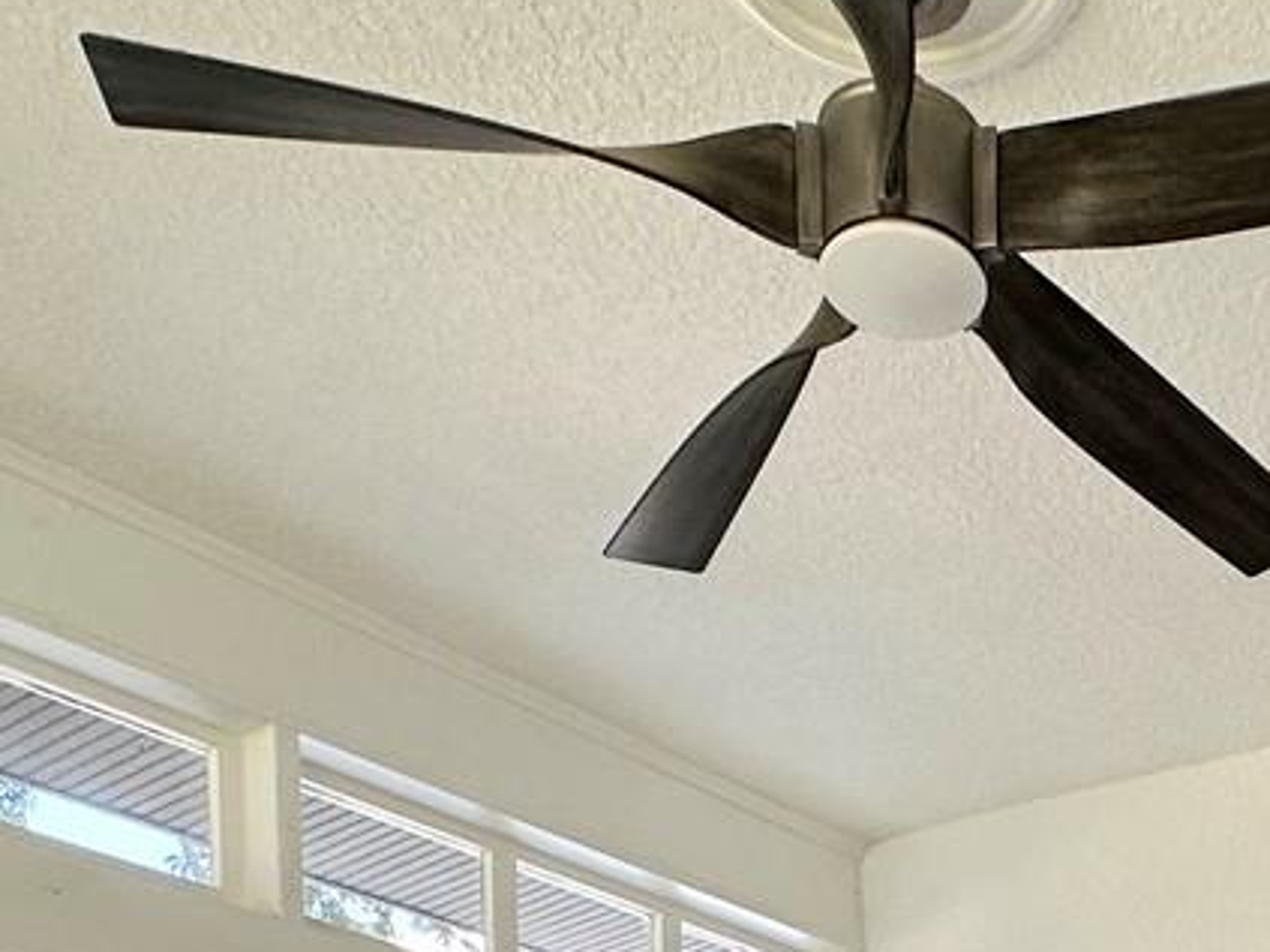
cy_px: 1664
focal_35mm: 53
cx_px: 1249
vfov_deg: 20.4
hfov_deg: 33.3
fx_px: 1944
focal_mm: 2.22
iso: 40
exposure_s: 1/99
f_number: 2.2
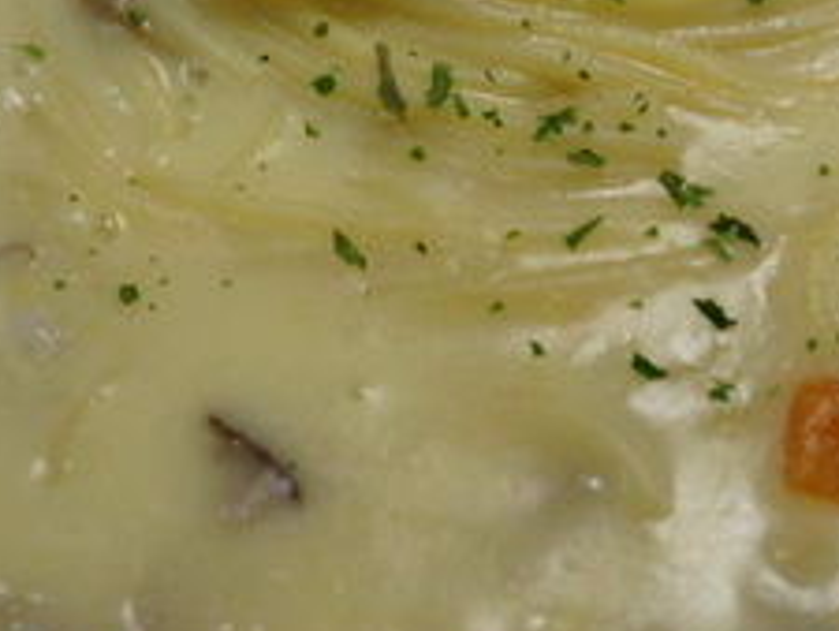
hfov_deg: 23.8
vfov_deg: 17.5
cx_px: 447
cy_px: -17
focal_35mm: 82
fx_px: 1989
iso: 320
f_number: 4
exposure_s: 1/60
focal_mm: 20
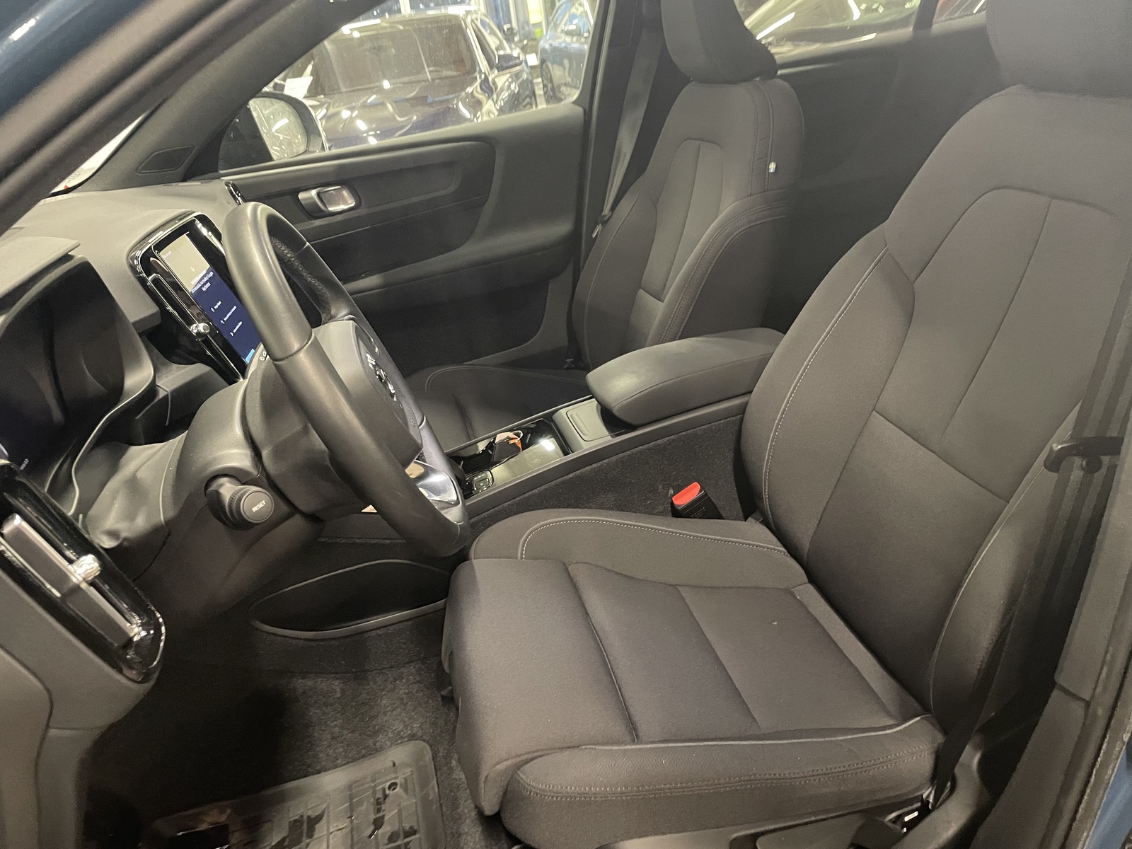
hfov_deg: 67.3
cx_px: 566
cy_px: 424
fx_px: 850
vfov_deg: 53.1
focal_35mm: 26
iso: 640
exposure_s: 1/29
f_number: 1.6
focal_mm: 4.2
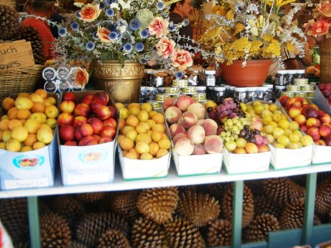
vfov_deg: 34.2
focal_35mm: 42
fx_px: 401
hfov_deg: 44.7
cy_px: 101
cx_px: 190
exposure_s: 1/100
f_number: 2.6
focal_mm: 5.8
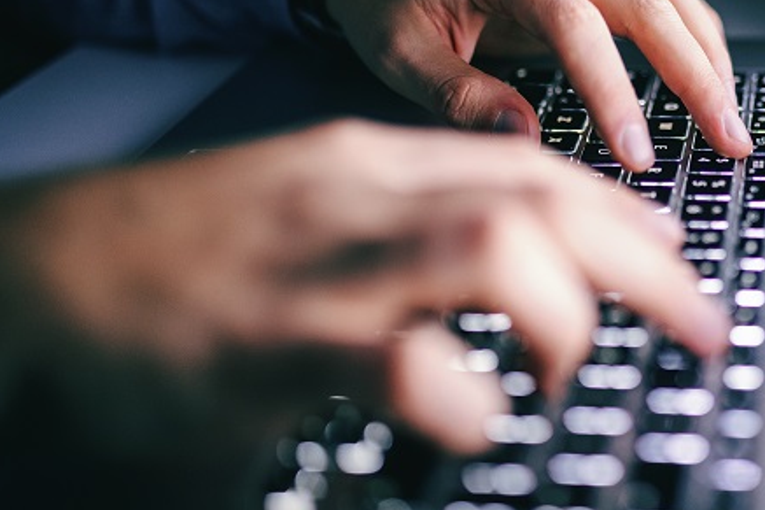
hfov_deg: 30.4
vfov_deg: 21.1
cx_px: 655
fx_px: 1359
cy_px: 152
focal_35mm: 64
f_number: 1.4
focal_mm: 35
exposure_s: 1/100
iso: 800
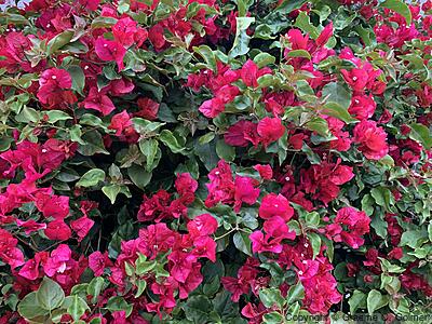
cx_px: 216
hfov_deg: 67.3
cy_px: 162
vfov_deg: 53.1
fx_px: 324
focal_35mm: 26
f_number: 1.8
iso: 100
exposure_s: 1/78
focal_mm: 4.25
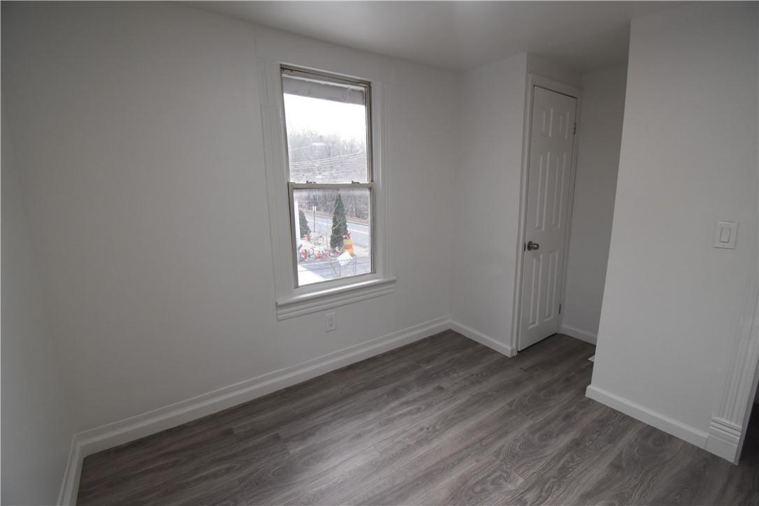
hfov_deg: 100.4
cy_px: 253
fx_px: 316
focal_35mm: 15
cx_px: 380
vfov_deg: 77.3
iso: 800
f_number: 6.3
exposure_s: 1/80
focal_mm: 10
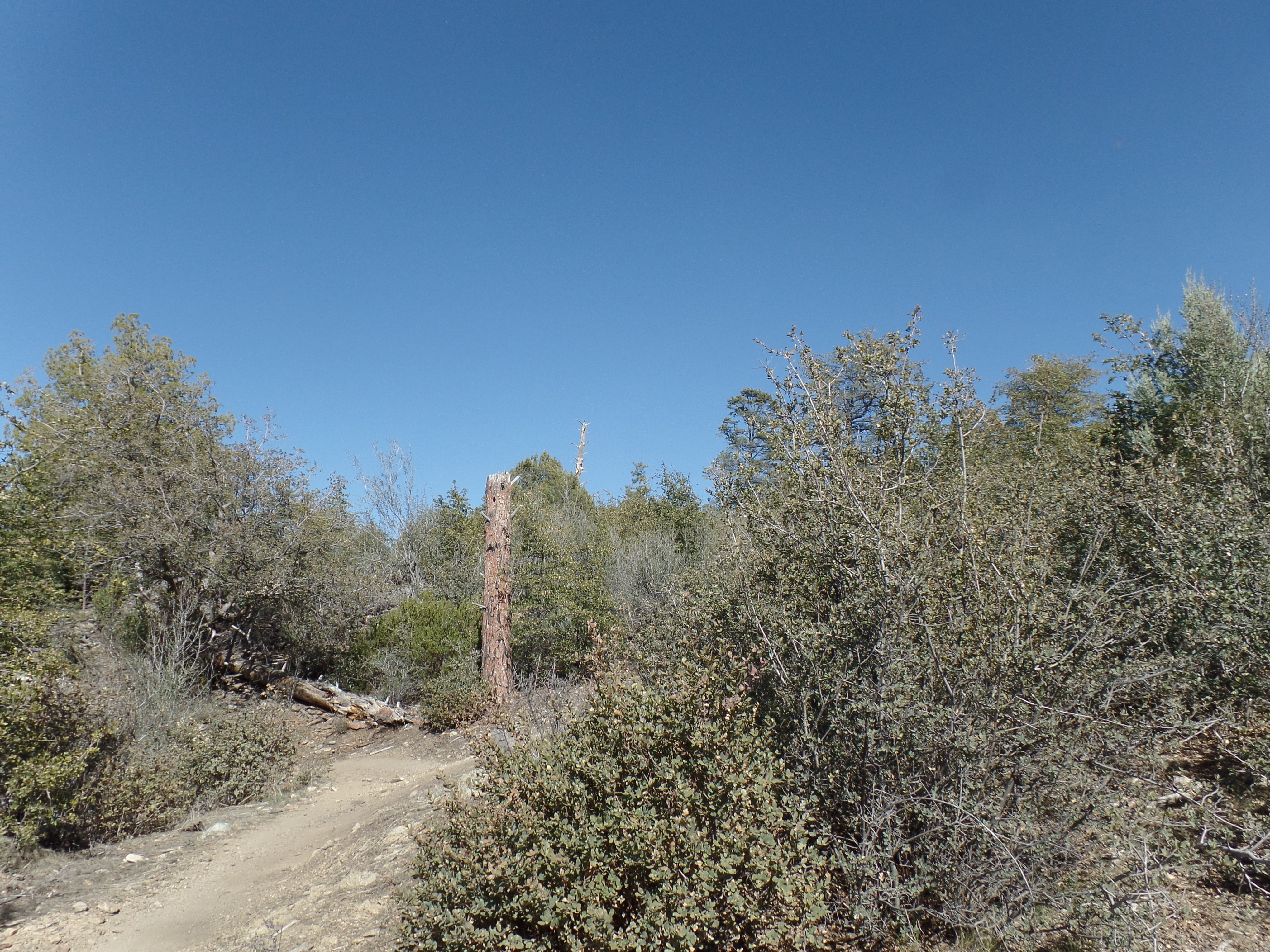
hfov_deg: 67.3
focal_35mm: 26
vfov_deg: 53.0
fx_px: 954
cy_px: 500
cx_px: 647
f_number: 3.5
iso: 80
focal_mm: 4.1
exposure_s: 1/750
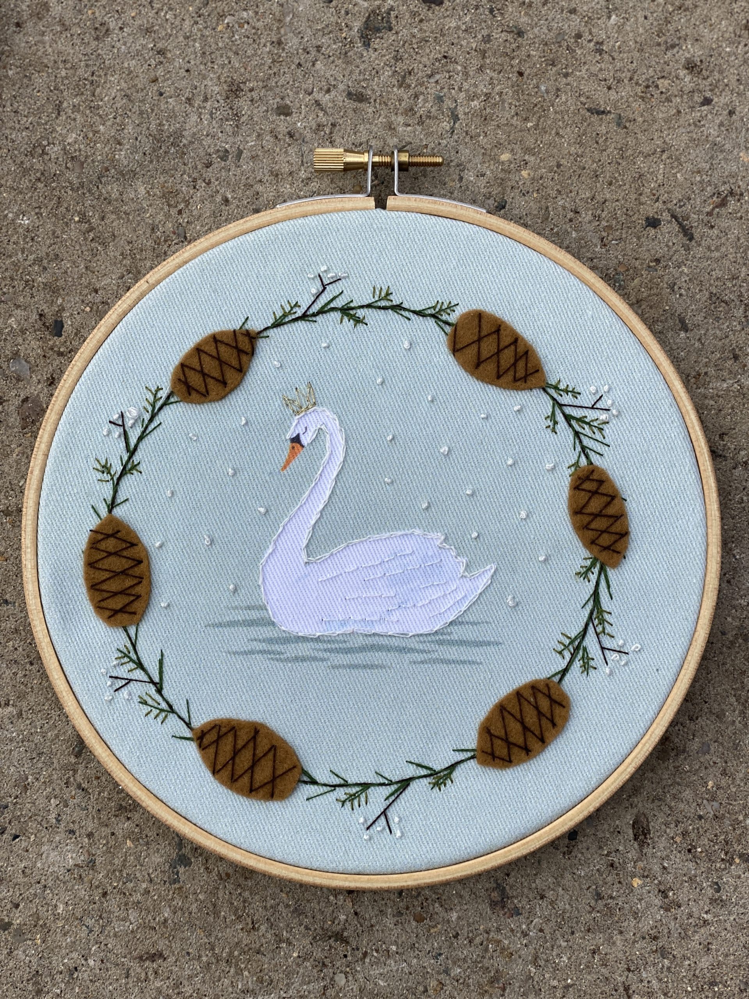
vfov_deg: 36.8
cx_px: 374
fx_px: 1500
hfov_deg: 28.0
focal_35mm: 52
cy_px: 500
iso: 20
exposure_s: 1/457
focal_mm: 6
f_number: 2
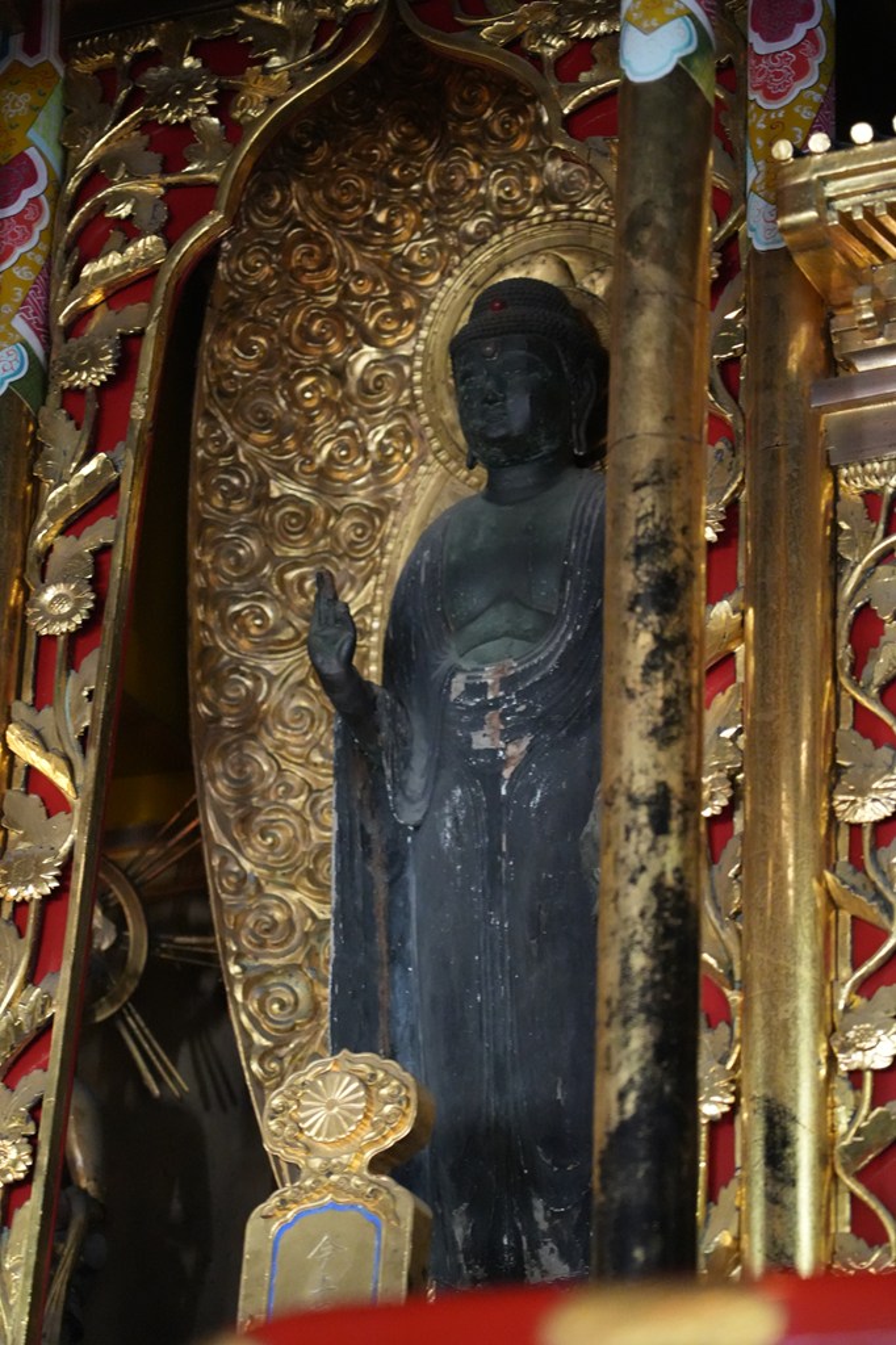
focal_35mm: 105
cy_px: 672
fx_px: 3922
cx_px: 448
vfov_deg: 19.5
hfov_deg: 13.0
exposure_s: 1/60
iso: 12800
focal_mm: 105
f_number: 4
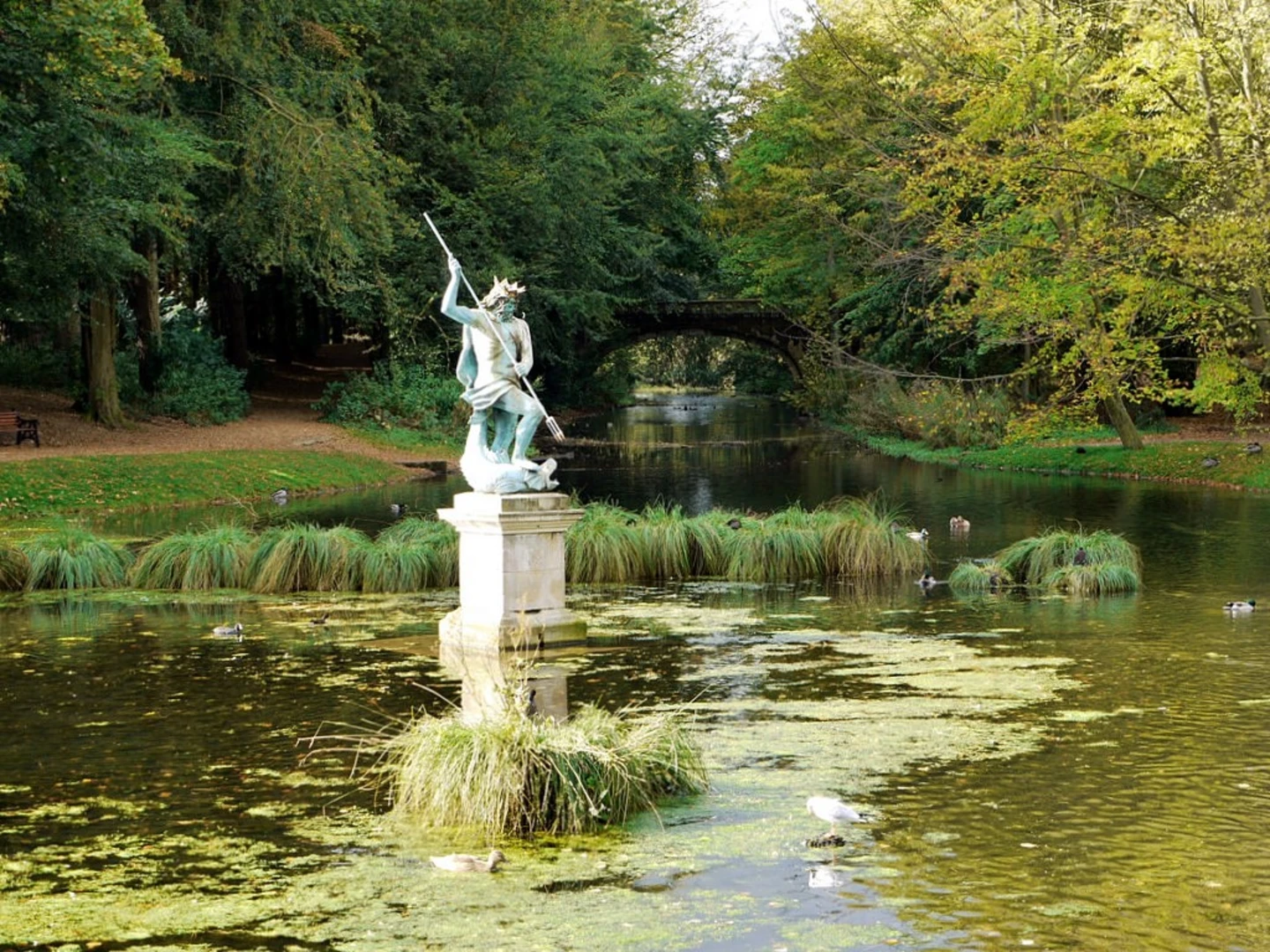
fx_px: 2642
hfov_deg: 27.0
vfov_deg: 20.4
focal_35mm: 72
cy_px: 476
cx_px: 635
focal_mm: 36
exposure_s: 1/80
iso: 160
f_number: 5.5
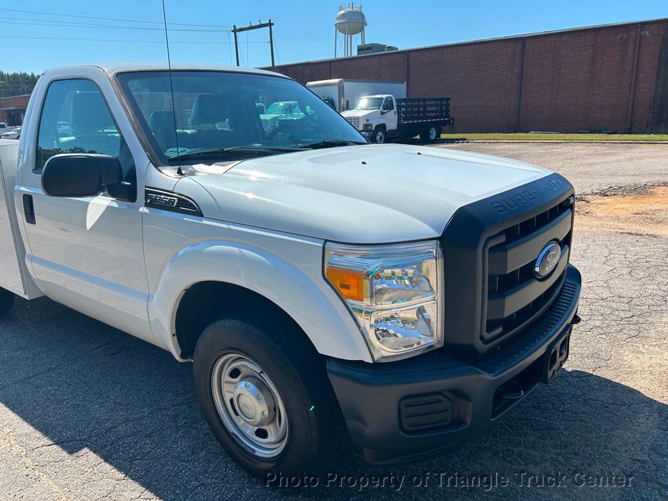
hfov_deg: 67.3
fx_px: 502
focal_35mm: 26
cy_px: 250
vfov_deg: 53.1
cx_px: 334
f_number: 1.5
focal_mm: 5.7
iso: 50
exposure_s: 1/3257
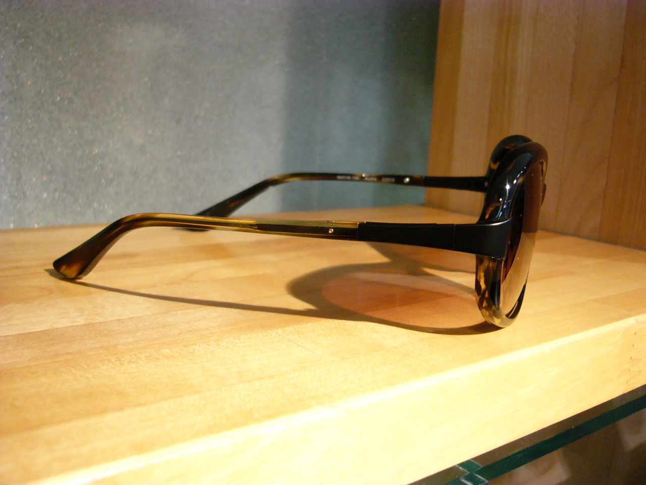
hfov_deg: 52.6
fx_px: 653
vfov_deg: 40.7
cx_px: 323
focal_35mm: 35
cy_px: 242
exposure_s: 1/40
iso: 200
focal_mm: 5.8
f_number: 2.8
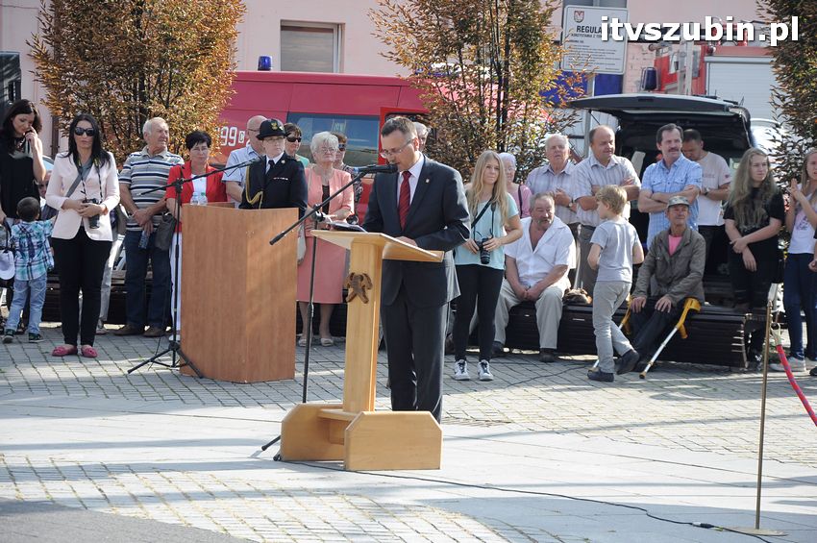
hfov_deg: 17.1
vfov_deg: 11.4
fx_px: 2721
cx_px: 408
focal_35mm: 120
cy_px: 272
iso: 400
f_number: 5.6
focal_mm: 80
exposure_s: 1/500
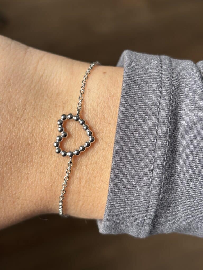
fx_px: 407
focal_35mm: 52
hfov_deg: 28.0
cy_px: 135
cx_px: 102
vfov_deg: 36.8
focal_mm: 5.96
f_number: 1.6
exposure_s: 1/373
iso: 32
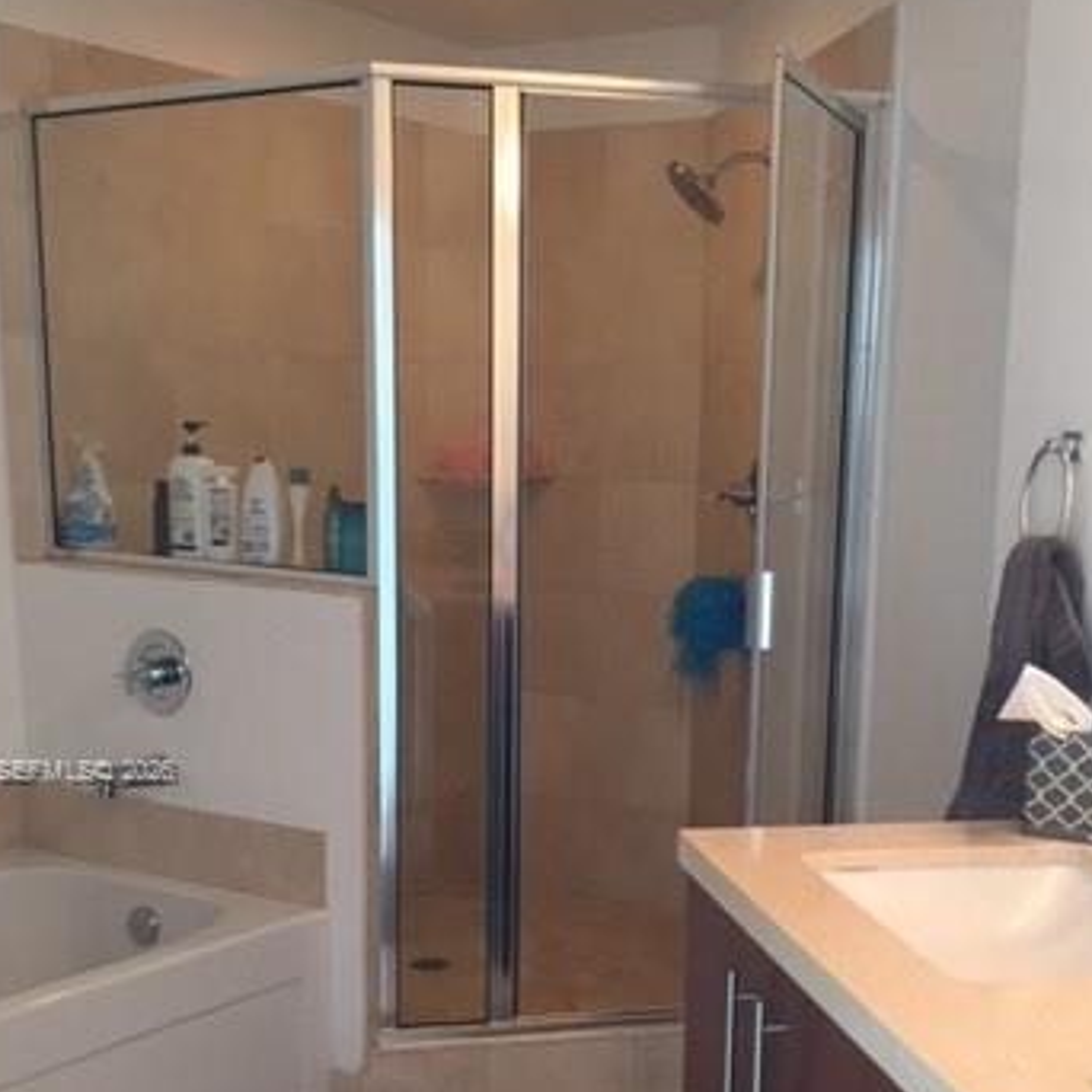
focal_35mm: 48
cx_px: 623
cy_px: 773
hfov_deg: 35.3
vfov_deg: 34.8
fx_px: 1713
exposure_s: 1/30
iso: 80
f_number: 2.2
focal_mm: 4.15
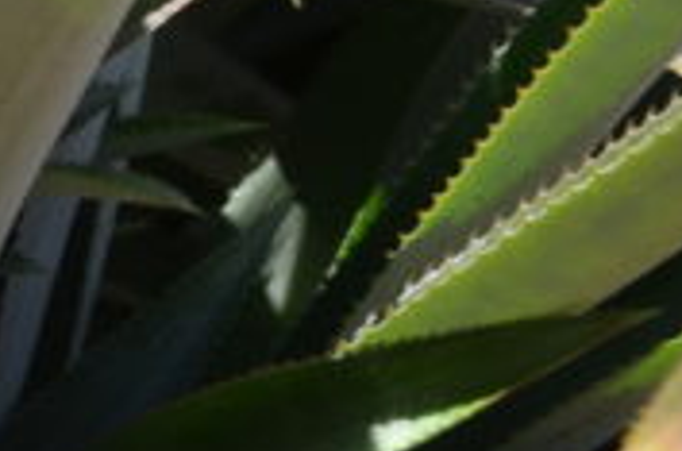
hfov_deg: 8.6
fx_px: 4270
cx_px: -717
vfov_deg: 5.8
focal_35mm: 226
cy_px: -717
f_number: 8
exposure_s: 1/125
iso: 100
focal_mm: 26
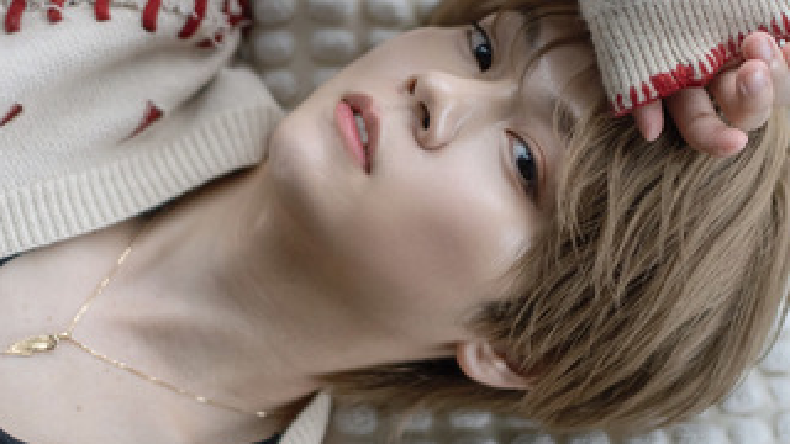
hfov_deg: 23.2
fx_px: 1927
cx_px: 410
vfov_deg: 13.2
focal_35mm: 92
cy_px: 243
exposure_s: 1/250
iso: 1000
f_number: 1.8
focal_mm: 55
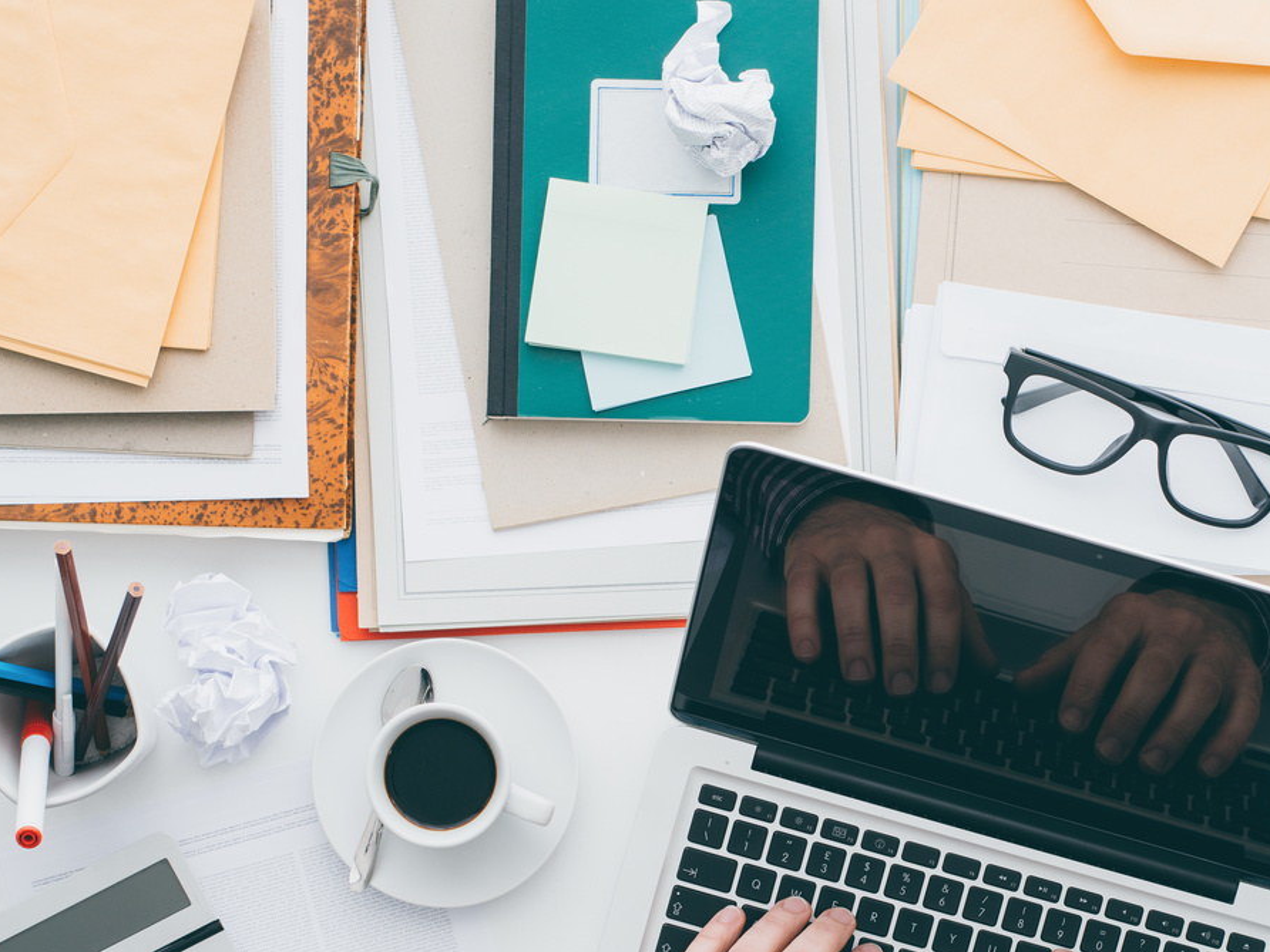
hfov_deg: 21.5
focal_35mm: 91
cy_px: 699
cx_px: 799
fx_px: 3339
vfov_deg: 16.2
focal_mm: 50
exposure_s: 1/125
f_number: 8
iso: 100
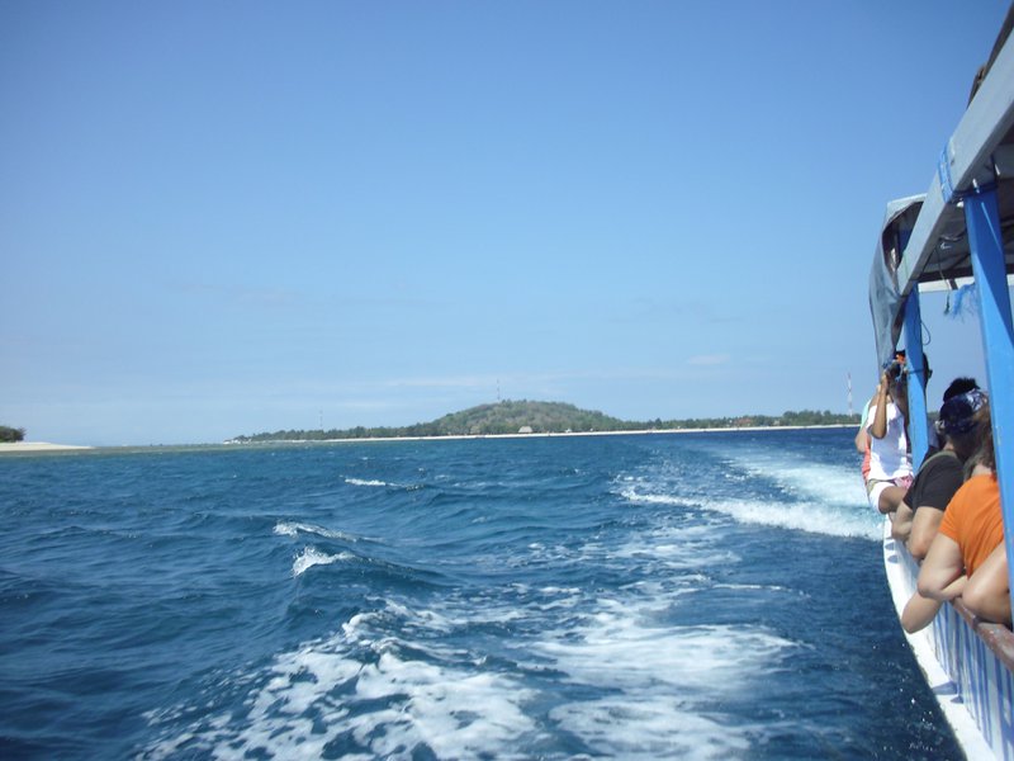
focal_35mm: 38
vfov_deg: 37.7
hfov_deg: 49.0
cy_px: 380
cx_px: 507
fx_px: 1113
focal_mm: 6.2
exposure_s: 1/250
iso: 100
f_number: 8
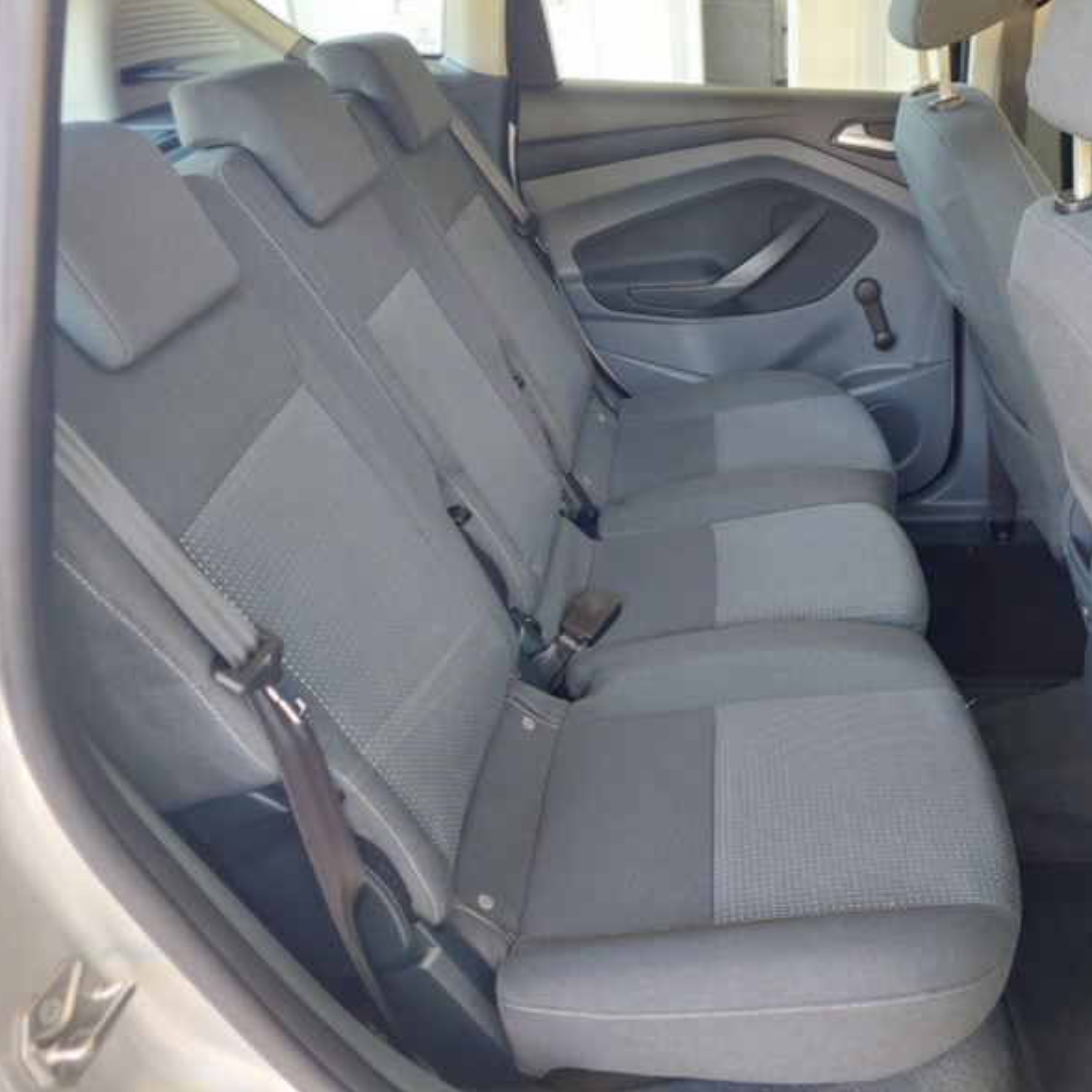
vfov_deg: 54.0
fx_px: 1071
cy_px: 540
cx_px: 669
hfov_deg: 53.6
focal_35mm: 30
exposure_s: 1/50
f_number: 1.8
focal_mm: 5.23
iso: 320
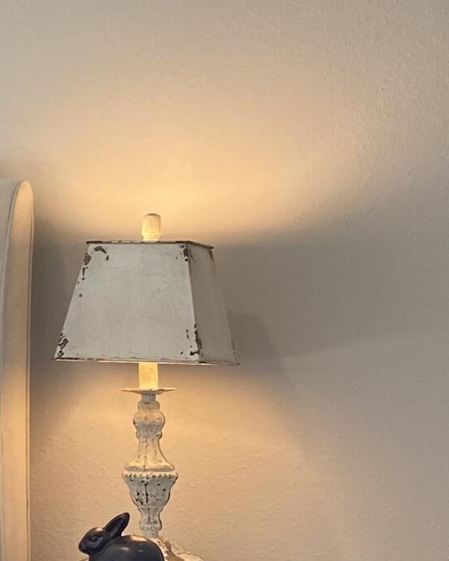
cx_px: -542
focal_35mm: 111
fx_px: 1843
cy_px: 398
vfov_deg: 17.2
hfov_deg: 11.9
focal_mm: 4.25
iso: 64
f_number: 1.8
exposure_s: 1/60
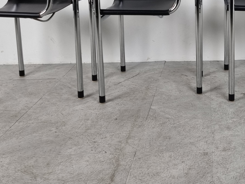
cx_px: 206
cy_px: 16
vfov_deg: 24.1
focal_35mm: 59
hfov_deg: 31.6
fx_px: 418
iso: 80
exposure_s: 1/100
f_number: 1.8
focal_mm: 5.4
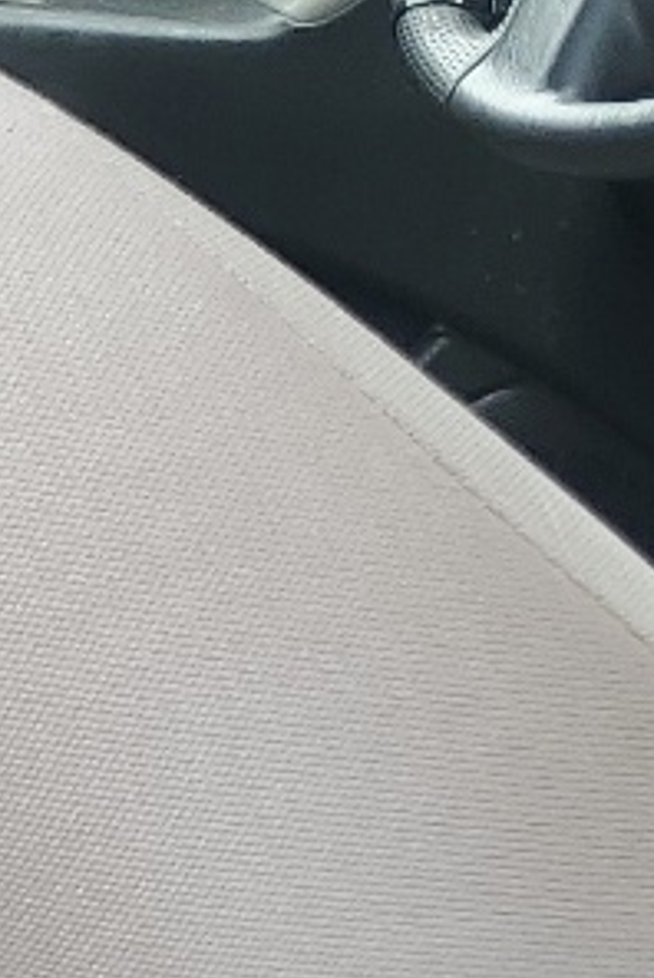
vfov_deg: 14.0
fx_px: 3969
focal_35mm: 146
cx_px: -1774
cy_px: 287
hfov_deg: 7.4
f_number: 1.5
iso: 50
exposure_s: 1/128
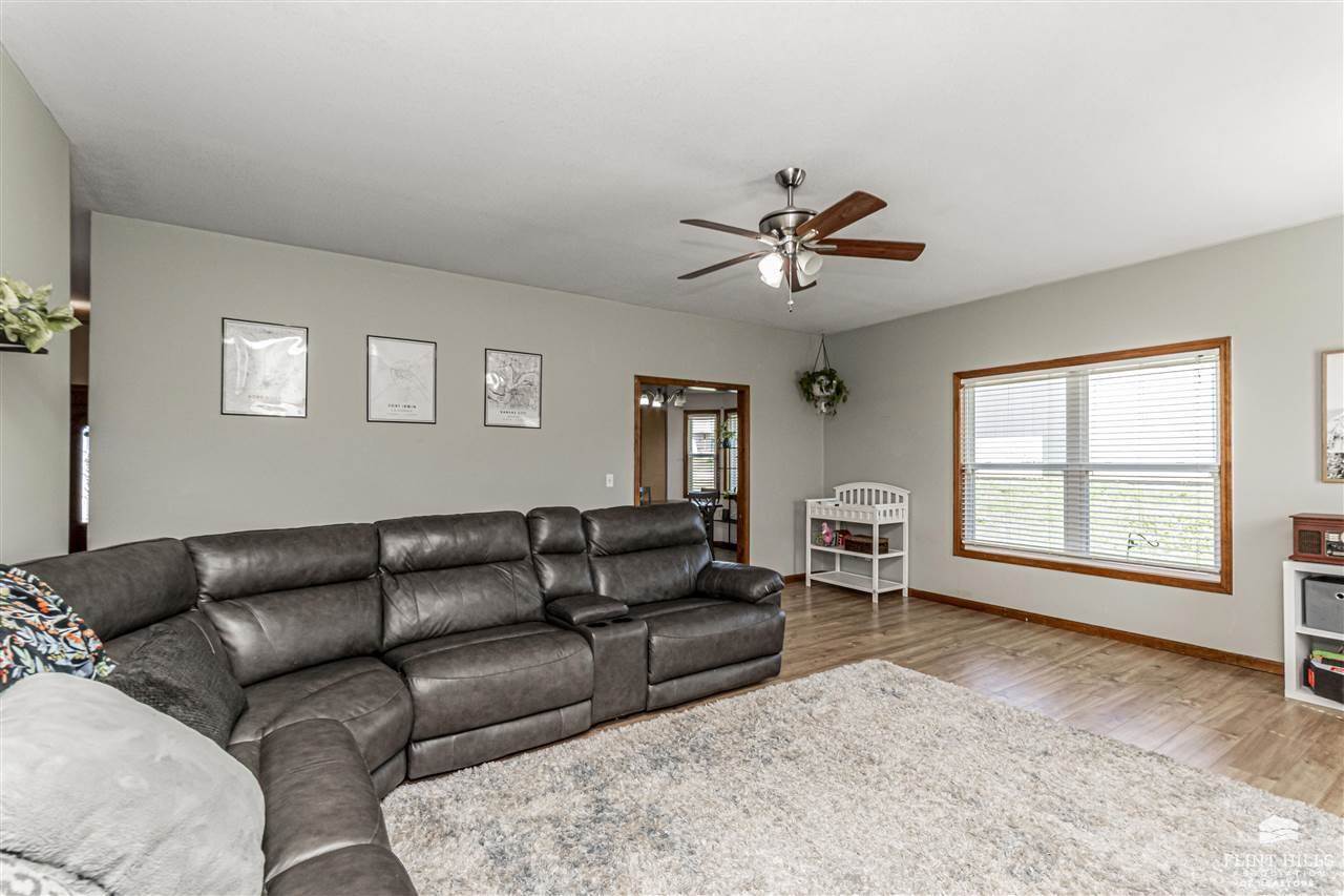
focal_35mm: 15
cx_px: 672
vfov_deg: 77.3
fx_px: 560
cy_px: 448
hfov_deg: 100.4
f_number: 10
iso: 800
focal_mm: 10
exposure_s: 1/60
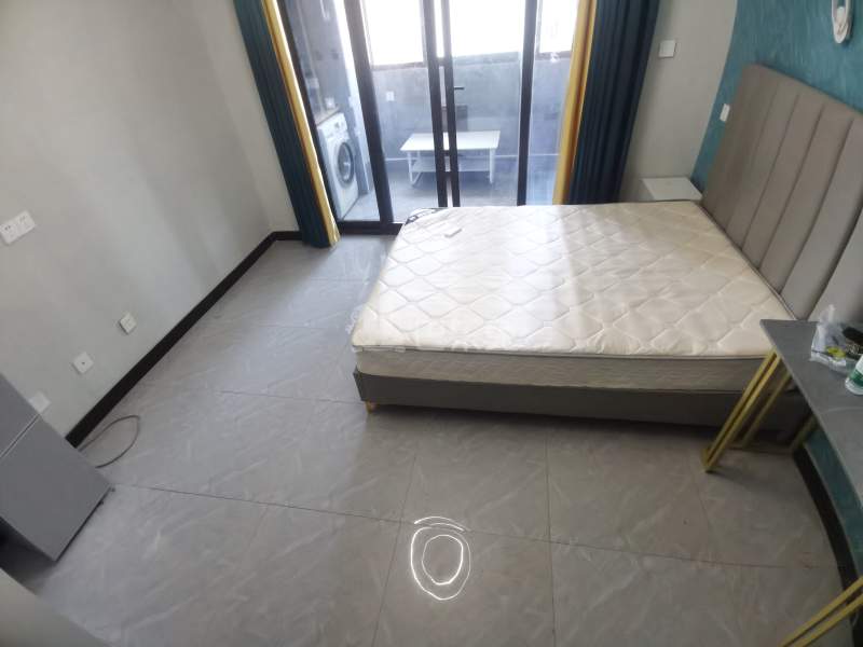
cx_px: 432
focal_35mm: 17
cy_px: 324
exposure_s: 1/33.3
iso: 500
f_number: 2.2
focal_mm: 2.26
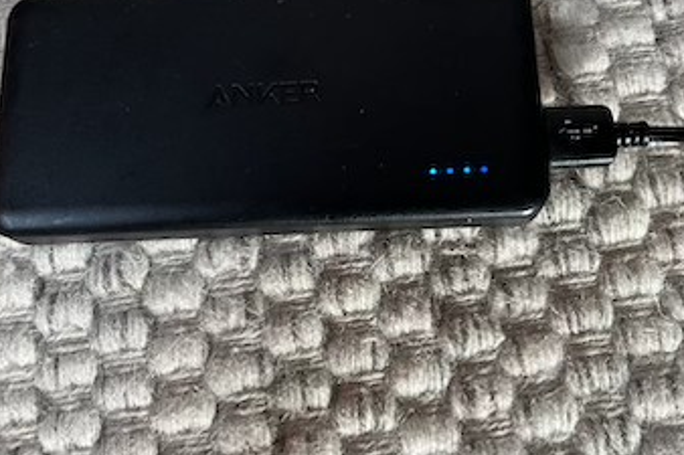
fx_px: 760
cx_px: 362
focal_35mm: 40
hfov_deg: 48.5
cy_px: 157
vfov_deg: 33.1
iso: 64
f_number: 1.6
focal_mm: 5.1
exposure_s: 1/50
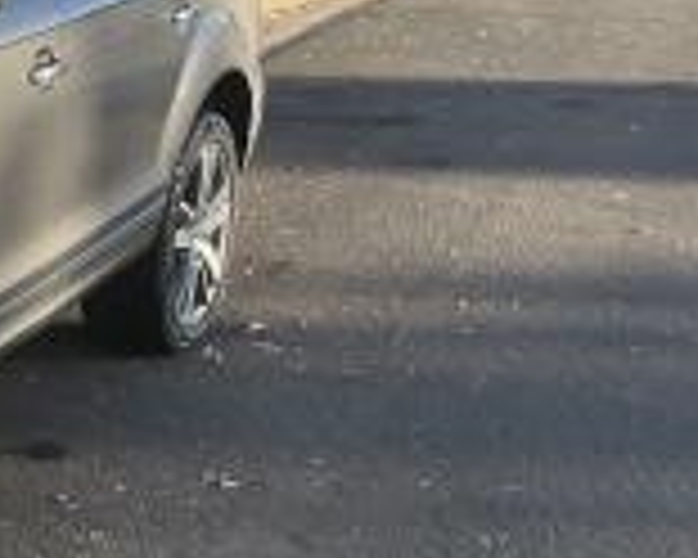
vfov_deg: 16.7
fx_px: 1901
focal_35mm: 92
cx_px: -396
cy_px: 333
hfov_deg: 18.2
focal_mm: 3
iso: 16
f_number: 1.8
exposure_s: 1/327
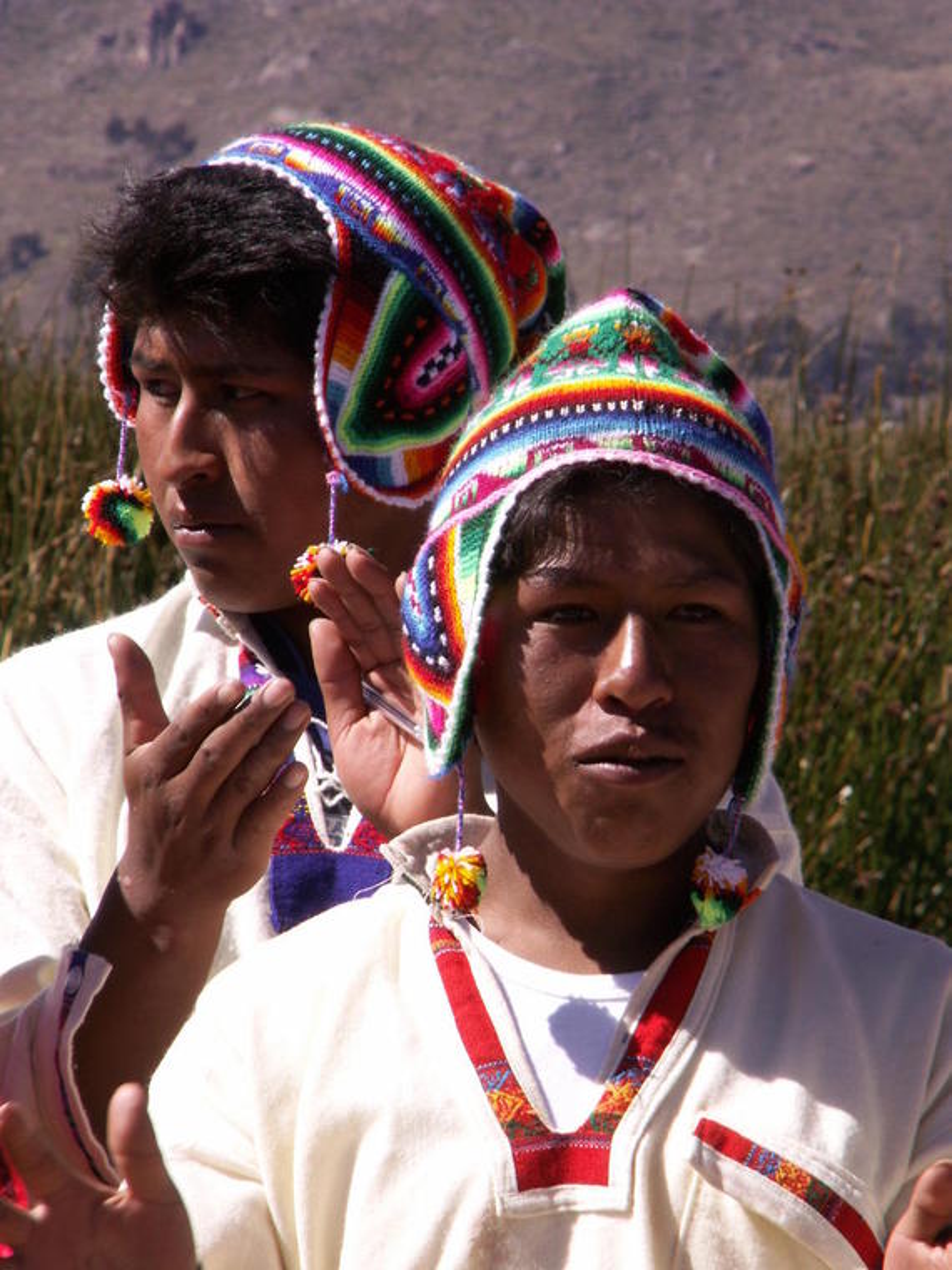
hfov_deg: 5.4
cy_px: 635
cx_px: 476
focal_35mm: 275
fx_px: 10084
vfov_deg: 7.2
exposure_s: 1/200
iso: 50
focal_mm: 45.06
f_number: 8
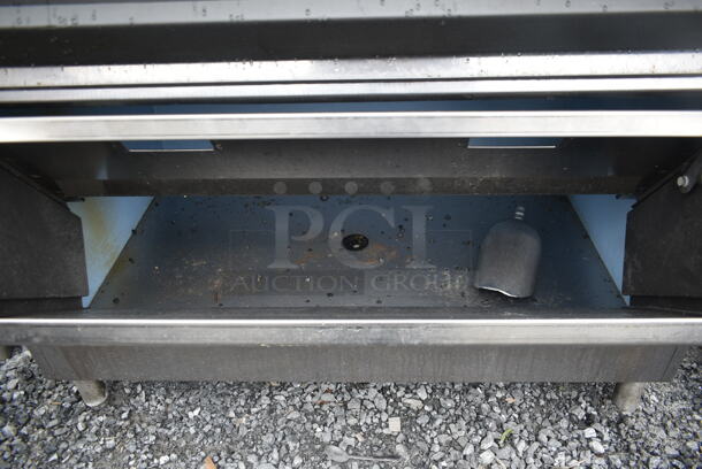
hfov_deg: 67.3
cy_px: 234
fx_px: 527
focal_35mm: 27
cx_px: 351
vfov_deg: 48.0
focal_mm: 18
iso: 100
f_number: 4
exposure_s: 1/60
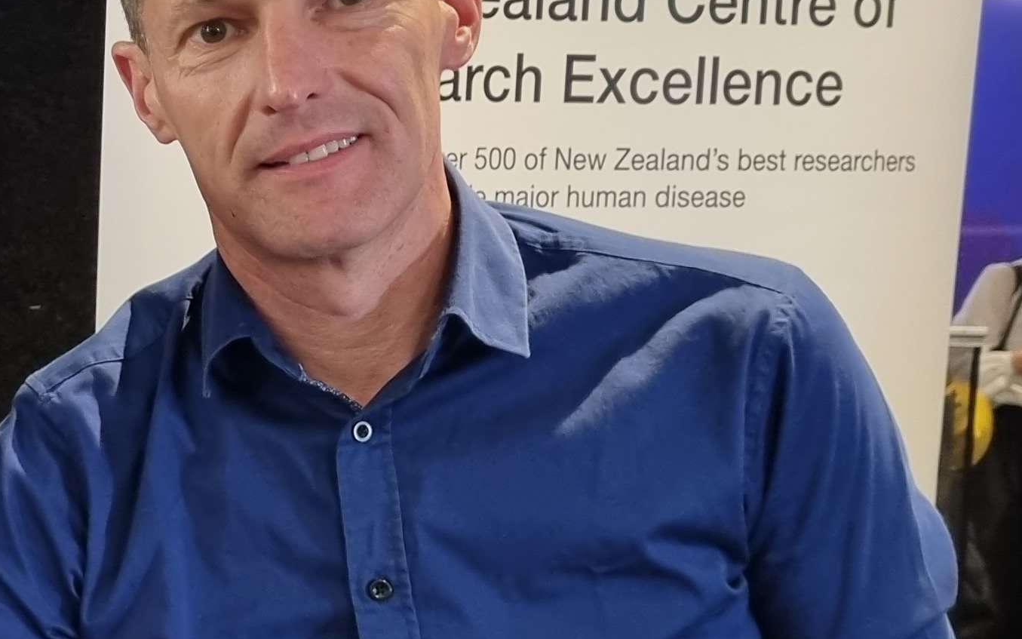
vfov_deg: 15.8
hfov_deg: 21.9
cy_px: 496
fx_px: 2284
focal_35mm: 82
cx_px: -414
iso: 200
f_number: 1.8
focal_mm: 5.4
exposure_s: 1/50
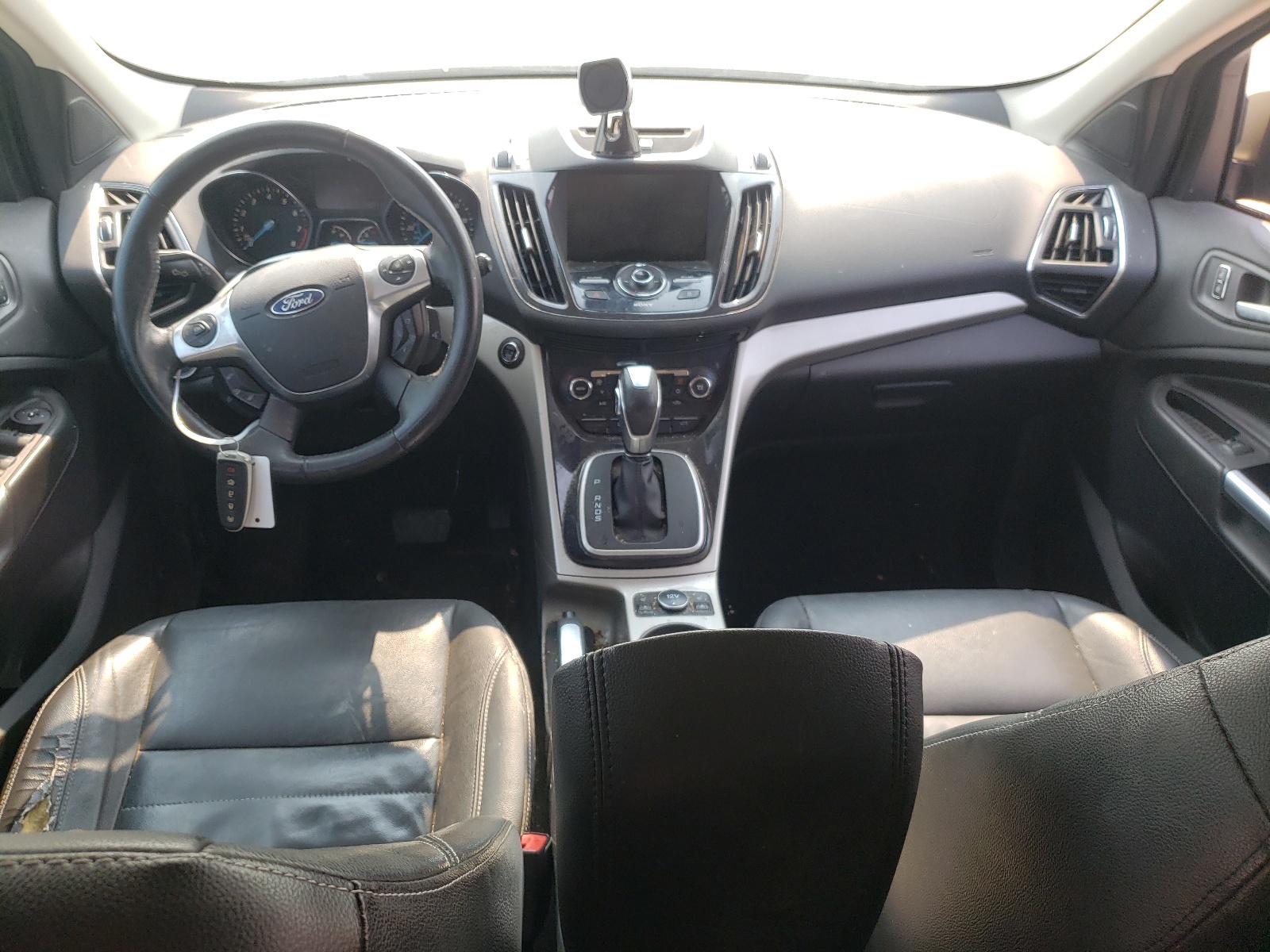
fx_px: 954
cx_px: 635
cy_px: 476
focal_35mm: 26
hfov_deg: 67.3
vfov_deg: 53.1
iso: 50
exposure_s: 1/312
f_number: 1.5
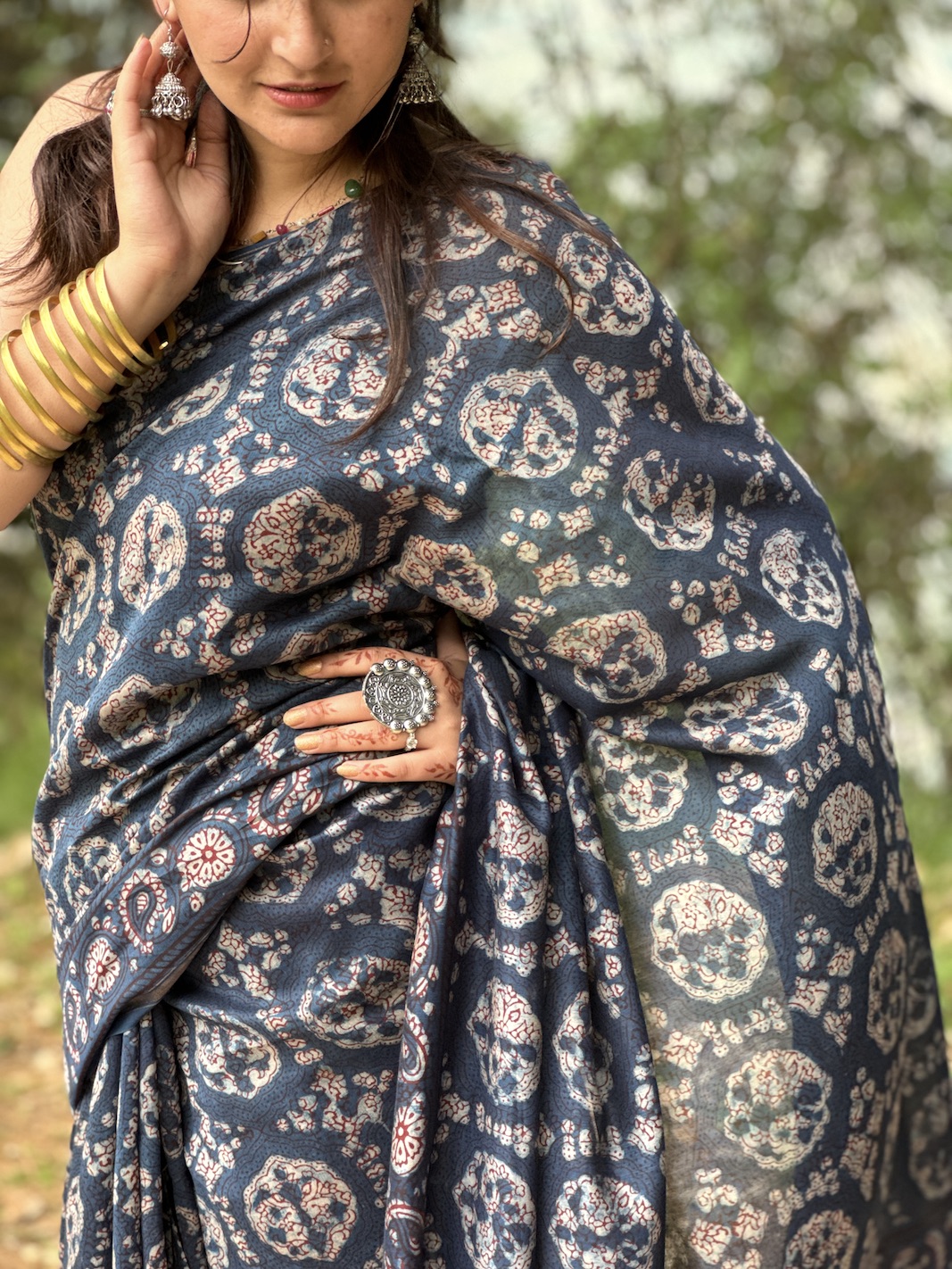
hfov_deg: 19.1
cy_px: 634
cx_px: 476
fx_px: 2823
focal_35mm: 77
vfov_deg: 25.3
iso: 64
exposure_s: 1/99
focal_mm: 9
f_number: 2.8
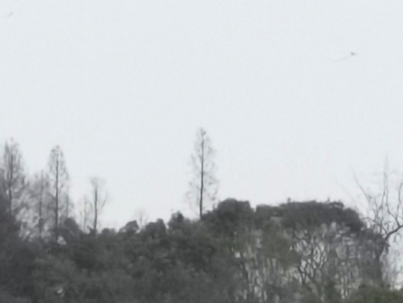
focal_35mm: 308
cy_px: 477
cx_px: 672
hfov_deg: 6.3
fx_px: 3586
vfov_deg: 4.8
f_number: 1.9
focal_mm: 6.71
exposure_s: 1/21277
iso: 800
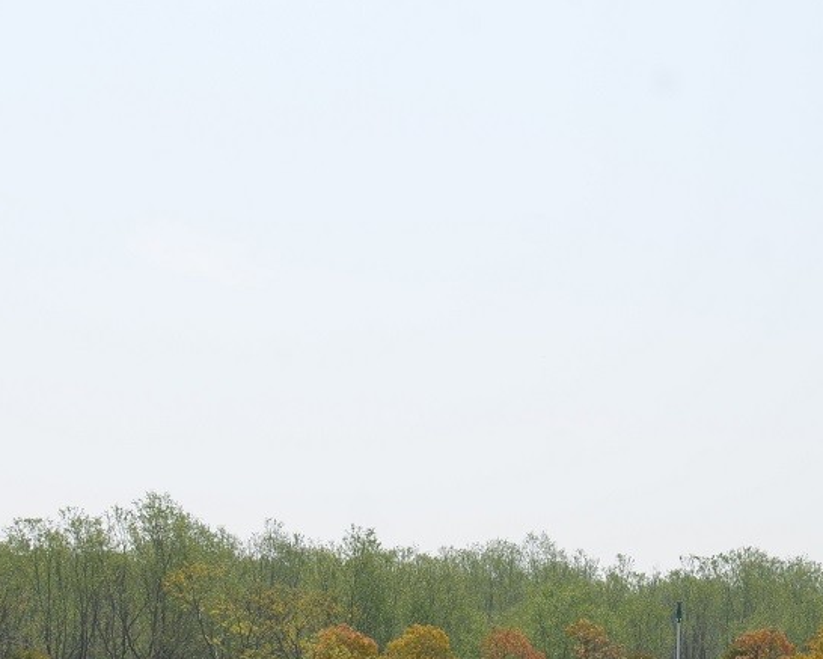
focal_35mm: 99
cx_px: 672
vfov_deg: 15.2
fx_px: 2412
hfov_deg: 19.2
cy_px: 707
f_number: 9
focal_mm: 26
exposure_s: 1/320
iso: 100
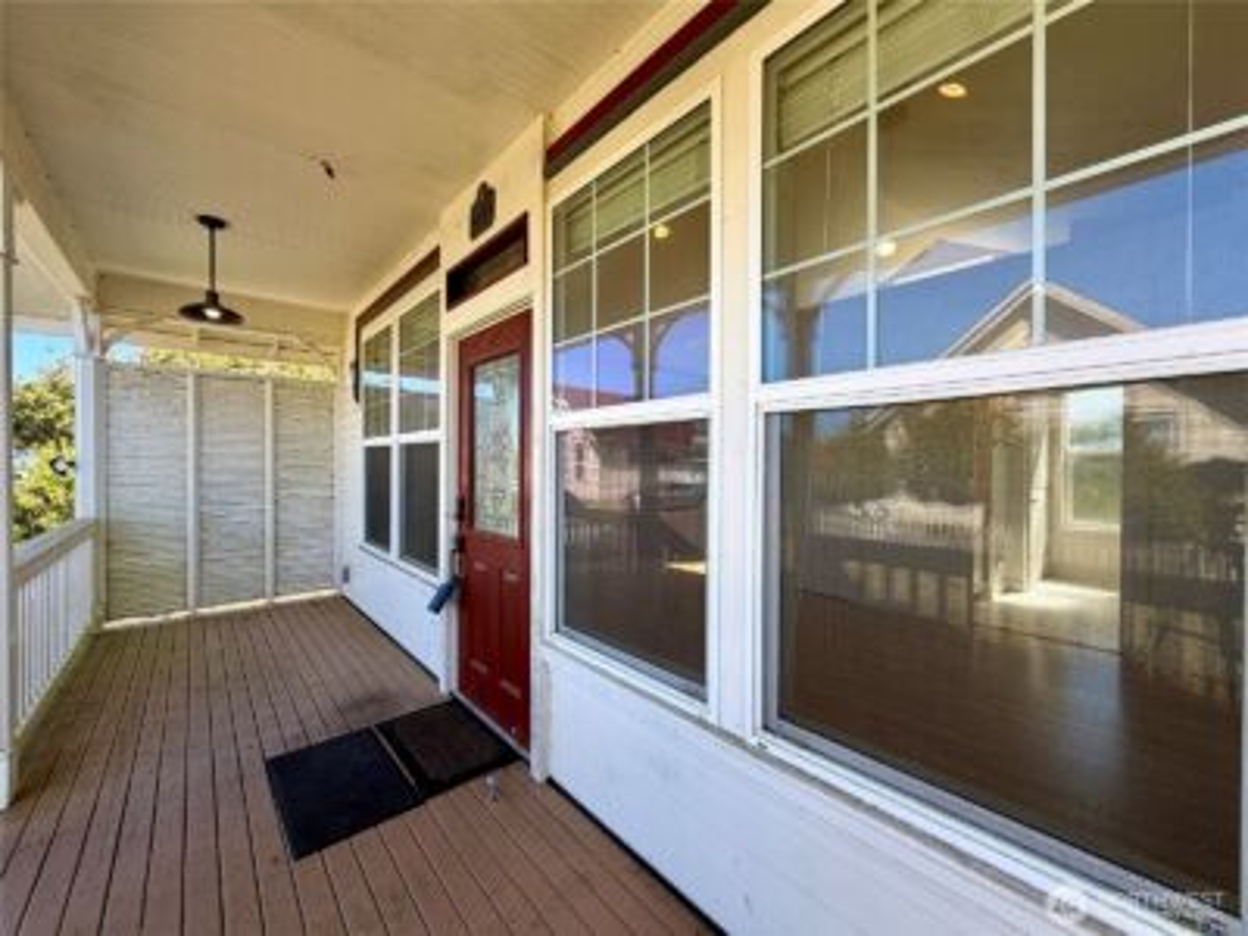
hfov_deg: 102.1
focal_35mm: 14
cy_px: 468
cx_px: 624
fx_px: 505
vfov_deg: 85.7
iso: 50
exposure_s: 1/285
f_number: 2.2
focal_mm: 2.22
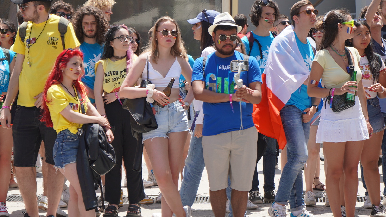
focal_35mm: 111
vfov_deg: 10.9
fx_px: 1136
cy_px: 99
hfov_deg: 19.3
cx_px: 194
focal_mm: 70
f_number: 5.6
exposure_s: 1/320
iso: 100
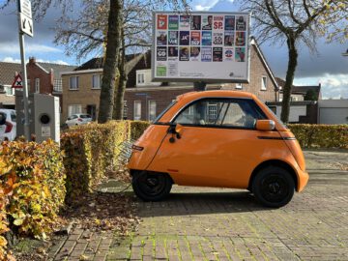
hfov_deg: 39.7
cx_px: 174
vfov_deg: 30.3
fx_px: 483
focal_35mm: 48
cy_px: 130
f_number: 1.78
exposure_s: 1/1848
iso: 80
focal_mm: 6.86
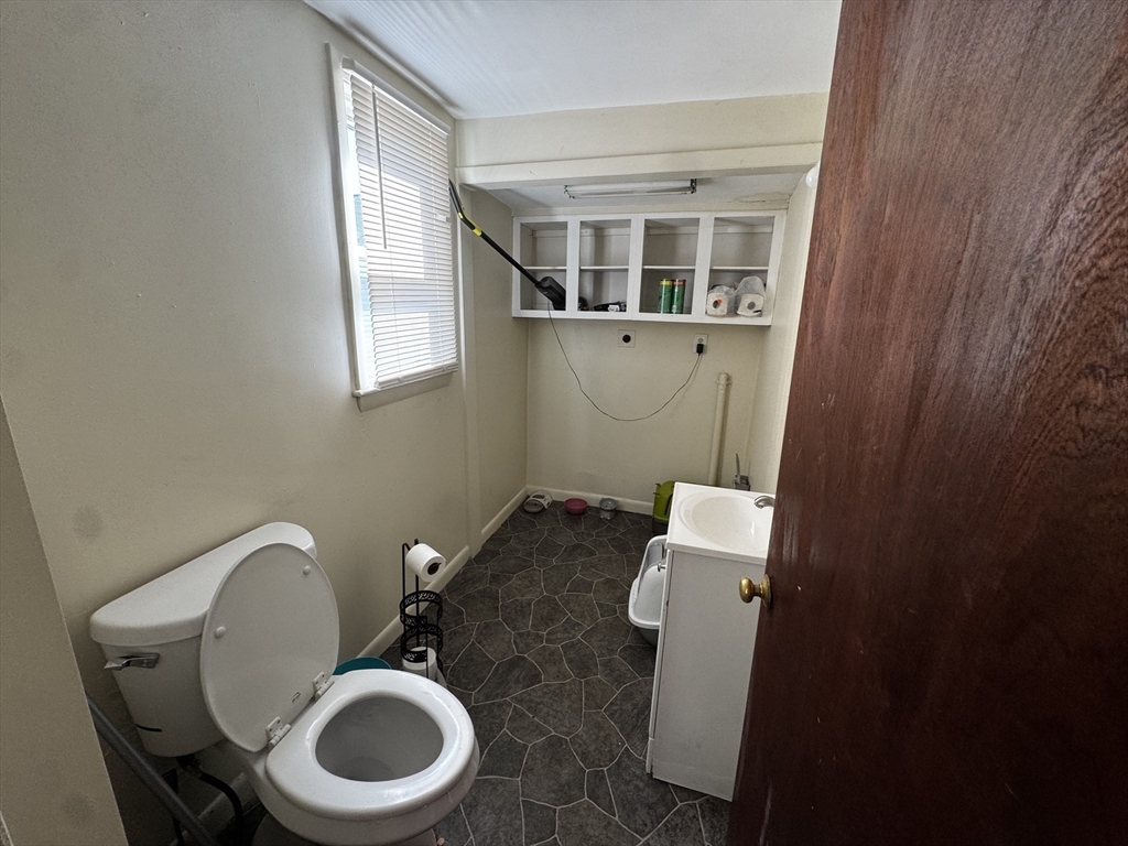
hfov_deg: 102.1
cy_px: 423
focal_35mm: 14
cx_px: 564
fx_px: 456
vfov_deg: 85.7
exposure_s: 1/120
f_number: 2.2
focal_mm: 2.22
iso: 125
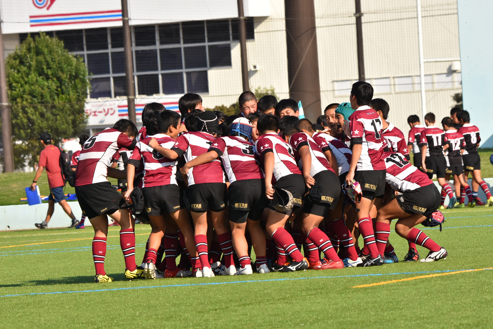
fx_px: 5139
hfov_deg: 5.5
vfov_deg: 3.7
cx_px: 246
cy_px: 164
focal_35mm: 375
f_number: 9
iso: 320
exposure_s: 1/640
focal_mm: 250
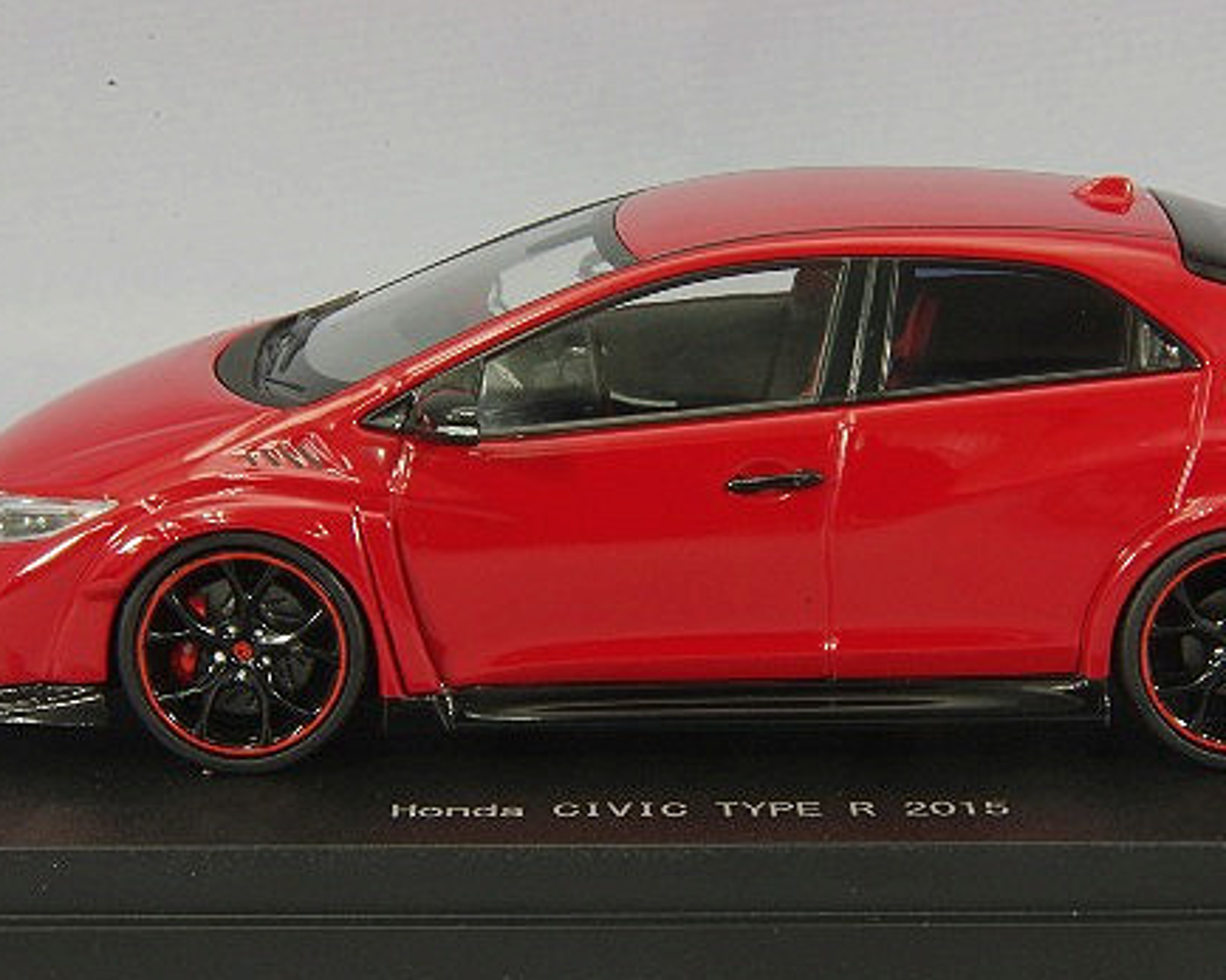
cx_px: 706
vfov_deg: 10.0
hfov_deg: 12.4
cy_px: 484
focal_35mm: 155
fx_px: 5623
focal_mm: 75
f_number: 32
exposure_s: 1
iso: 400
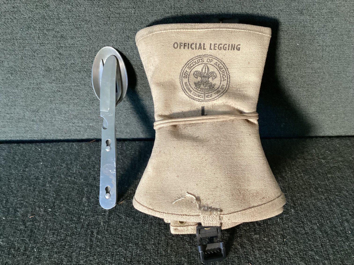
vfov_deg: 45.4
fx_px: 317
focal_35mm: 31
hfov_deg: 58.3
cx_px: 177
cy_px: 132
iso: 320
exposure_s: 1/60
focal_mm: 3.3
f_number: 2.4
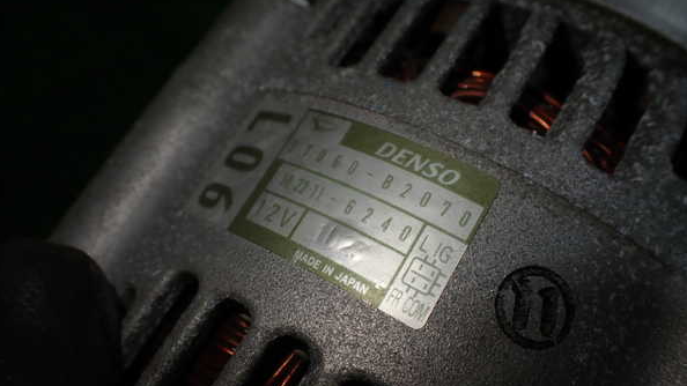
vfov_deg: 35.6
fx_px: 601
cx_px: 342
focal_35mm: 33
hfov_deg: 59.5
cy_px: 208
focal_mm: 5.4
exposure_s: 1/200
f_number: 2.3
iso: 100
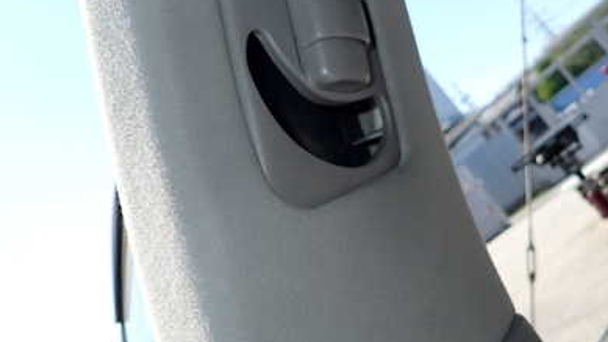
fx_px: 677
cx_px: 280
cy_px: 255
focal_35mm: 42
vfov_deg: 28.0
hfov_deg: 48.3
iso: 100
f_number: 5.6
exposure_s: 1/160
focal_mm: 4.5
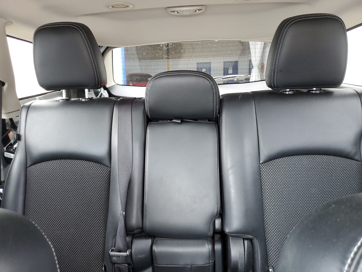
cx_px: 181
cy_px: 136
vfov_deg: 53.1
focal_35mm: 26
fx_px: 272
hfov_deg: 67.3
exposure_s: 1/60.2
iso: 156
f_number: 1.5
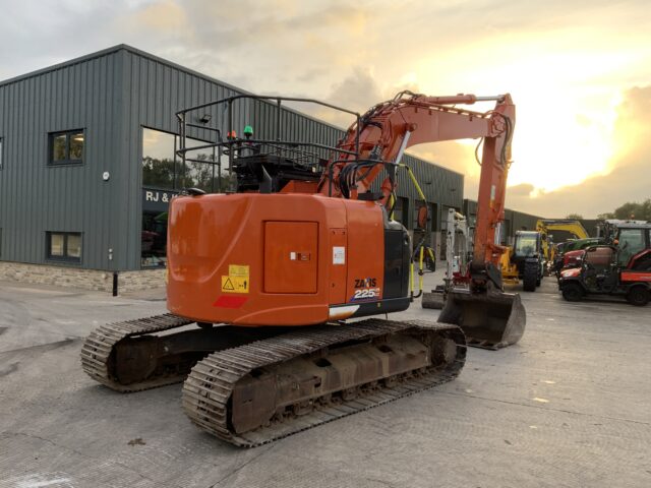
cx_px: 326
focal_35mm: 29
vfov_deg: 48.2
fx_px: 545
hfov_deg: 61.7
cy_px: 244
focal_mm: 3
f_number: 1.8
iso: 16
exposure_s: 1/257
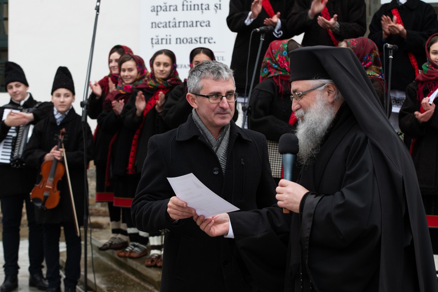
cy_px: 158
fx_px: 1010
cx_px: 215
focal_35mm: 83
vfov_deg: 16.5
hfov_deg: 24.5
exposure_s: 1/80
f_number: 6.3
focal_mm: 70
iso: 200
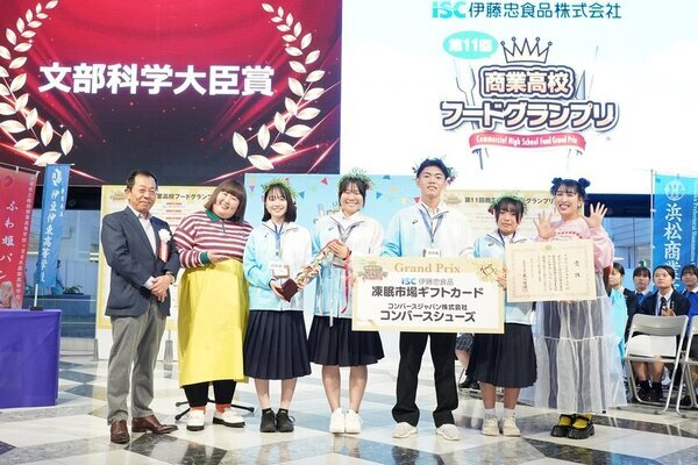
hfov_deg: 60.3
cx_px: 349
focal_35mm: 31
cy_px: 232
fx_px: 601
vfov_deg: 42.3
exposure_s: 1/200
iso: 3200
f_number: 7.1
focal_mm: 31
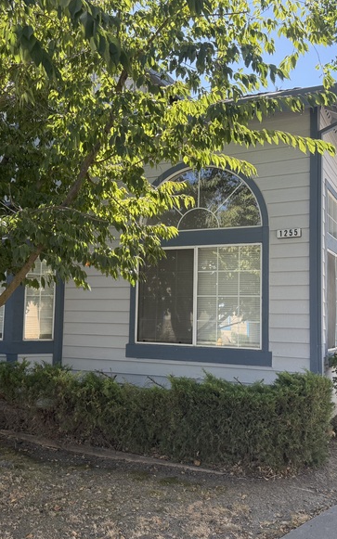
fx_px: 514
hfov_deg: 36.3
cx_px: 171
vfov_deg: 55.3
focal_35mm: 35
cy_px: 275
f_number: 1.78
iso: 100
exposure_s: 1/780
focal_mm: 6.76
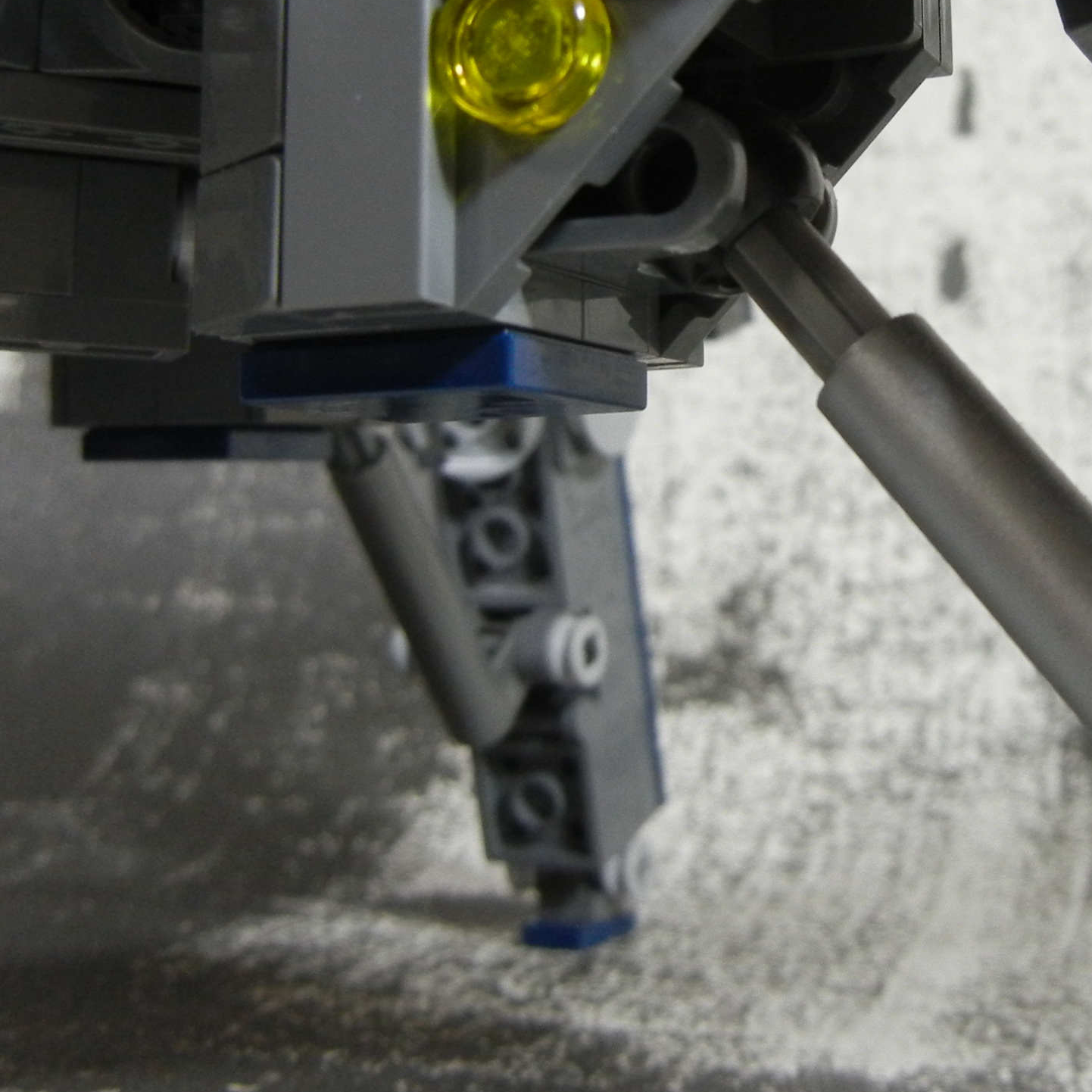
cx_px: 812
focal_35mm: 60
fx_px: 2141
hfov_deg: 28.2
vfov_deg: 28.2
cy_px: 292
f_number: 3.5
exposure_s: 1/29.3
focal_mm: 5.4
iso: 400
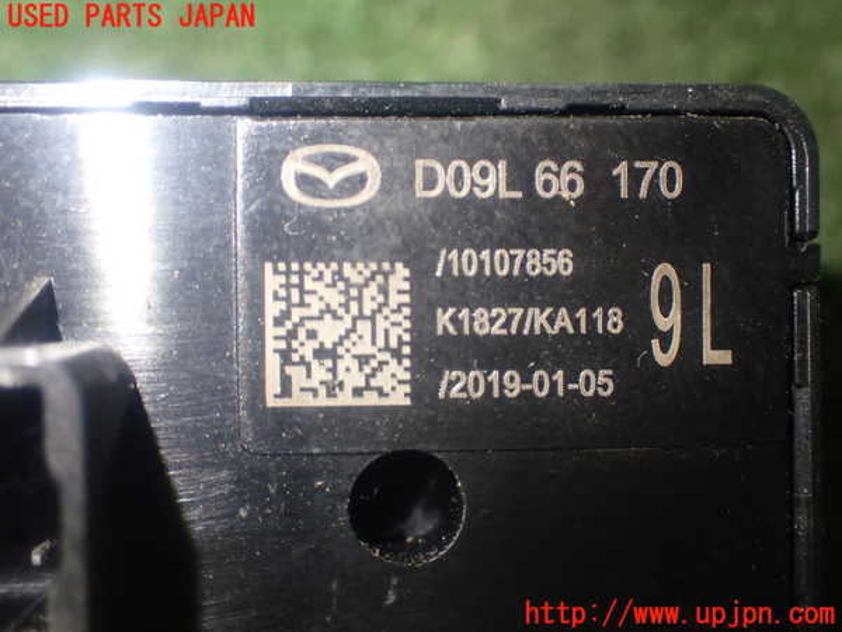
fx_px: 1143
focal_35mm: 47
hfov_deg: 40.4
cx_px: 421
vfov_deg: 30.9
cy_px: 316
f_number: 3.1
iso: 400
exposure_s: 1/50
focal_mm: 8.4
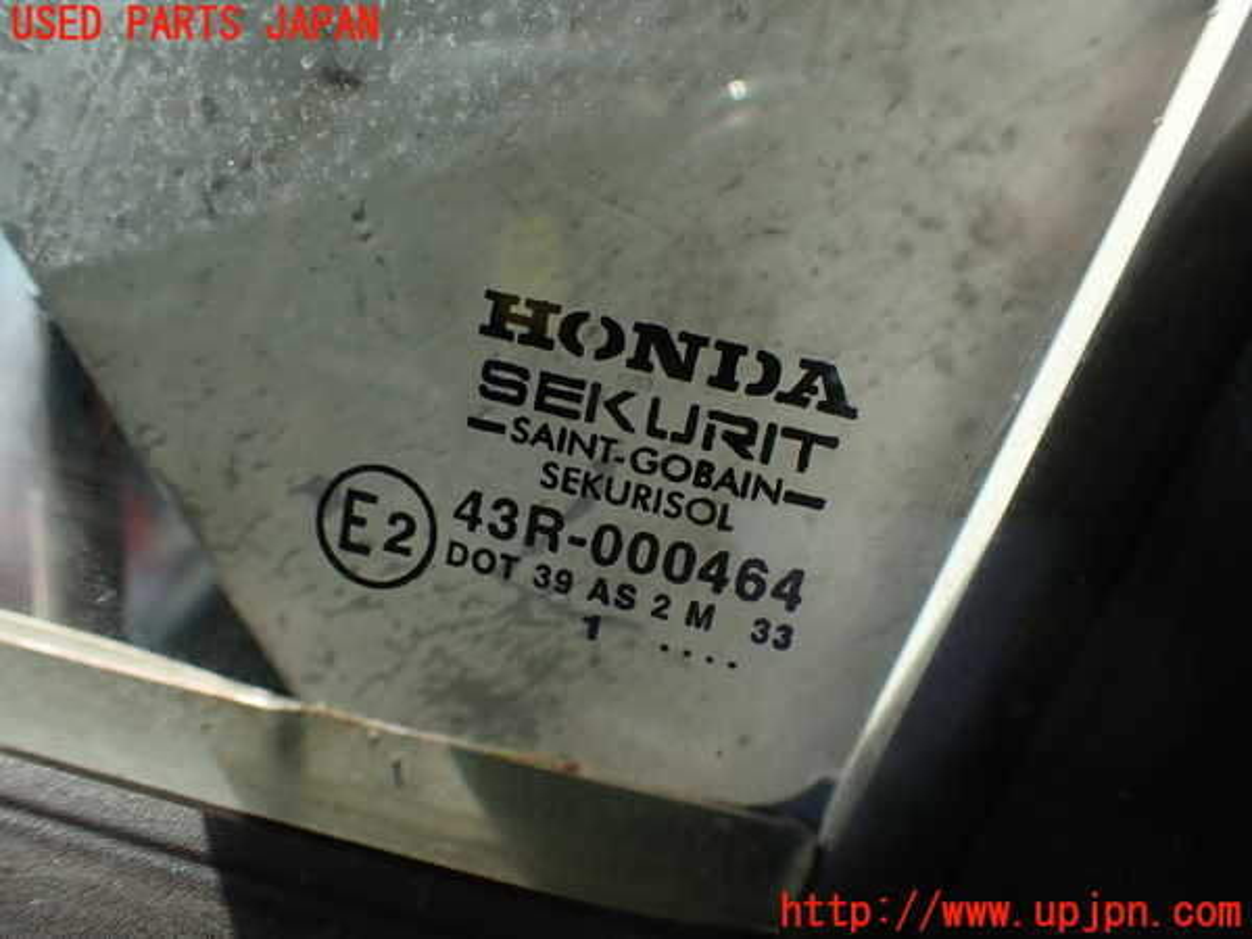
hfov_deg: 60.0
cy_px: 470
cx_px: 626
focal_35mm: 30
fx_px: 1085
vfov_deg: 46.8
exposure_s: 1/200
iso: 100
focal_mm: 5.4
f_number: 3.2
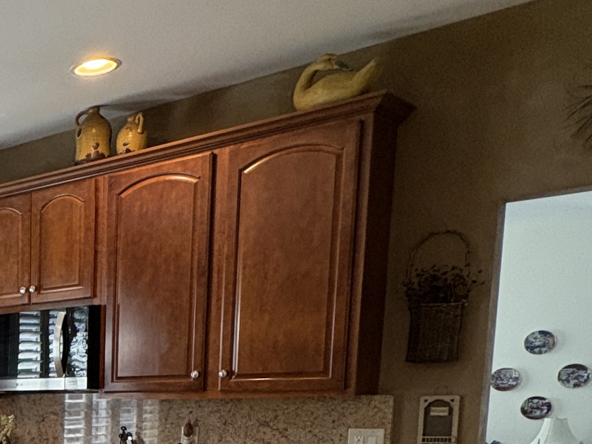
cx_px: -251
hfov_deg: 28.0
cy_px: 517
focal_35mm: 51
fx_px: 872
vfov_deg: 25.9
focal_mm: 2.22
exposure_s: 1/120
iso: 320
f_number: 2.2
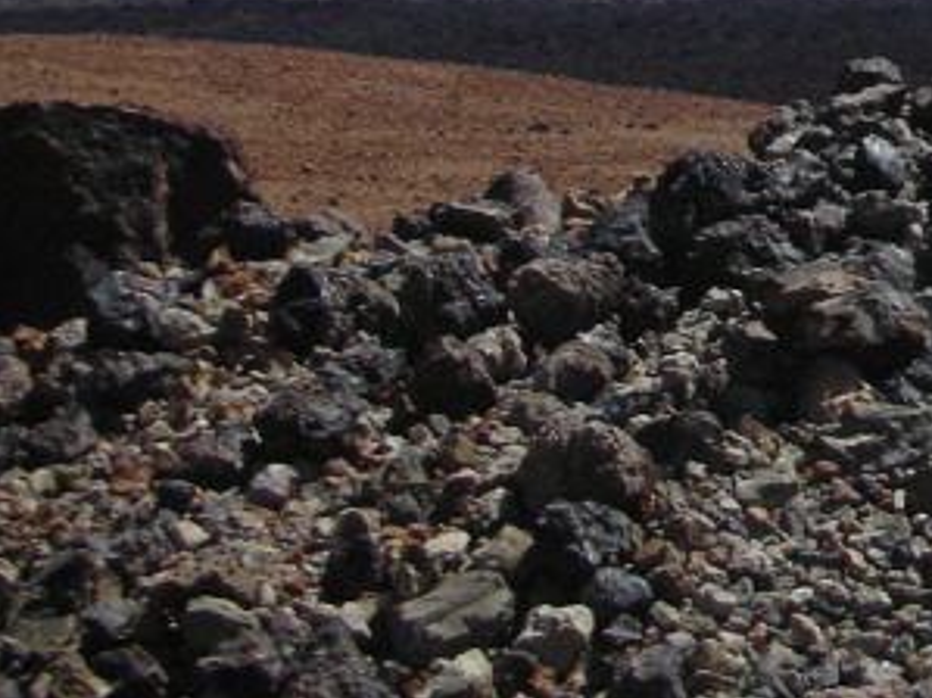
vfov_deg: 11.8
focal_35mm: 120
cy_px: -346
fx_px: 3230
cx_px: 1290
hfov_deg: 15.4
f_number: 8.5
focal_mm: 5.8
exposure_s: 1/156
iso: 50
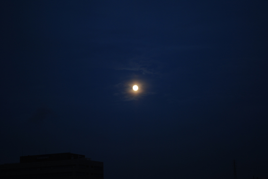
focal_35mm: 72
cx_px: 134
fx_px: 537
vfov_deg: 19.0
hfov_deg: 28.0
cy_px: 90
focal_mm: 48
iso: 200
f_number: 5.6
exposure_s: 1/6
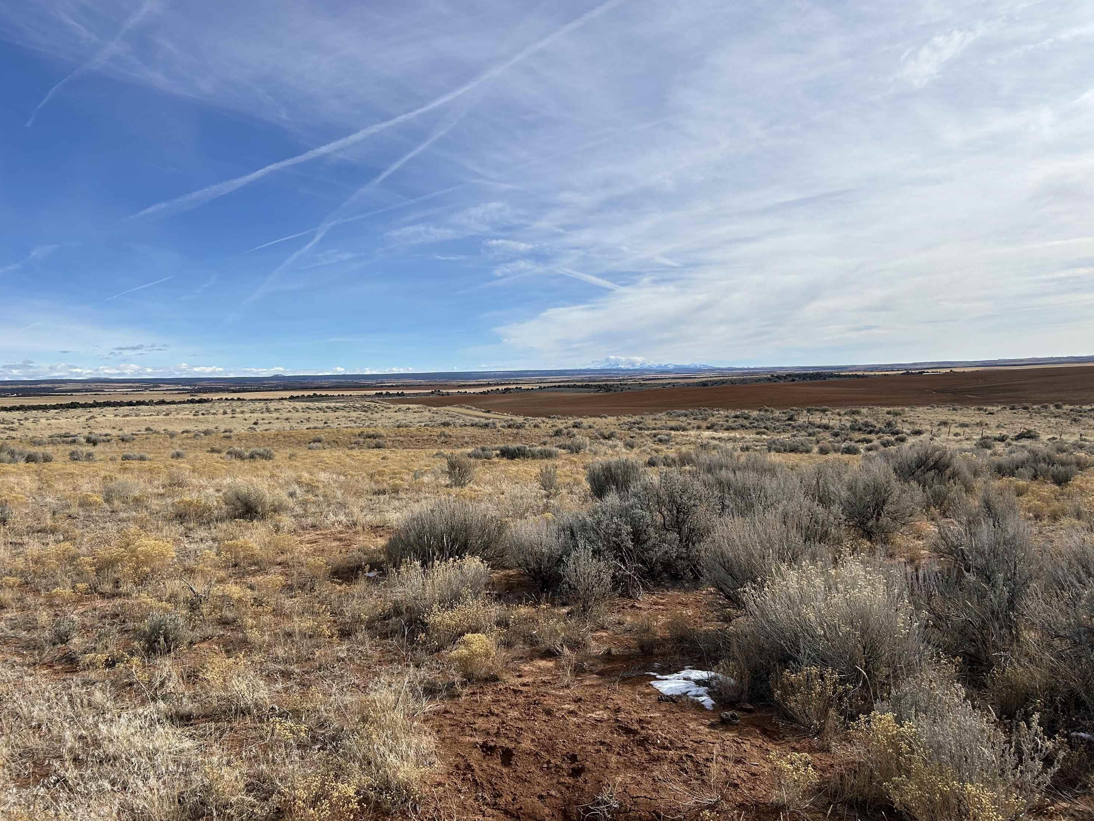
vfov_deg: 51.4
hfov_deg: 65.3
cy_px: 414
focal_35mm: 27
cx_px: 548
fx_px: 853
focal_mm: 5.7
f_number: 1.5
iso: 50
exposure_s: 1/6579
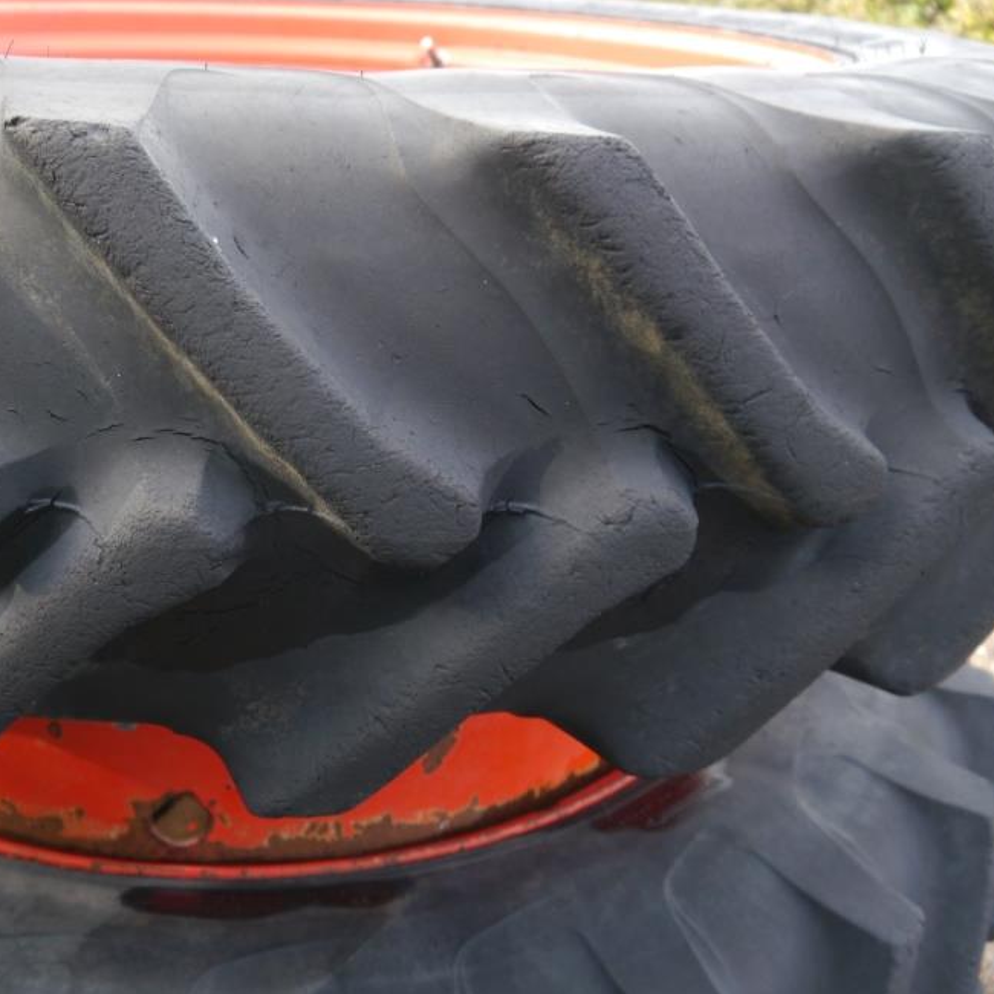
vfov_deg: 42.8
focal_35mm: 39
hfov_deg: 42.1
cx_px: 307
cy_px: 462
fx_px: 1267
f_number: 3.5
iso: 400
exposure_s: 1/125
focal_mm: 14
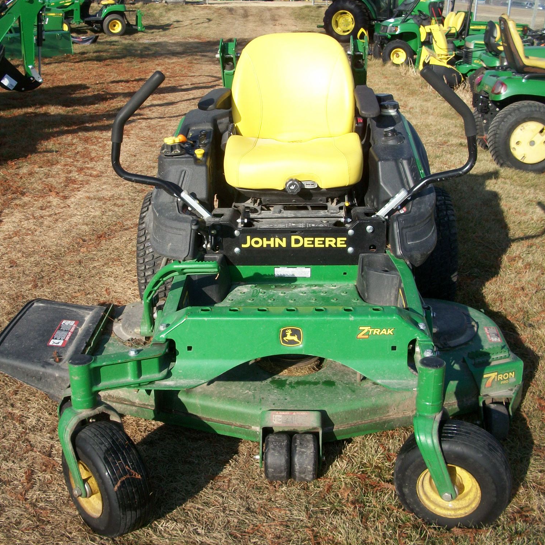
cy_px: 272
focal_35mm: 42
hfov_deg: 40.0
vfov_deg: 40.0
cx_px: 252
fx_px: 748
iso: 80
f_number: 5.6
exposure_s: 1/320
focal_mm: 6.3
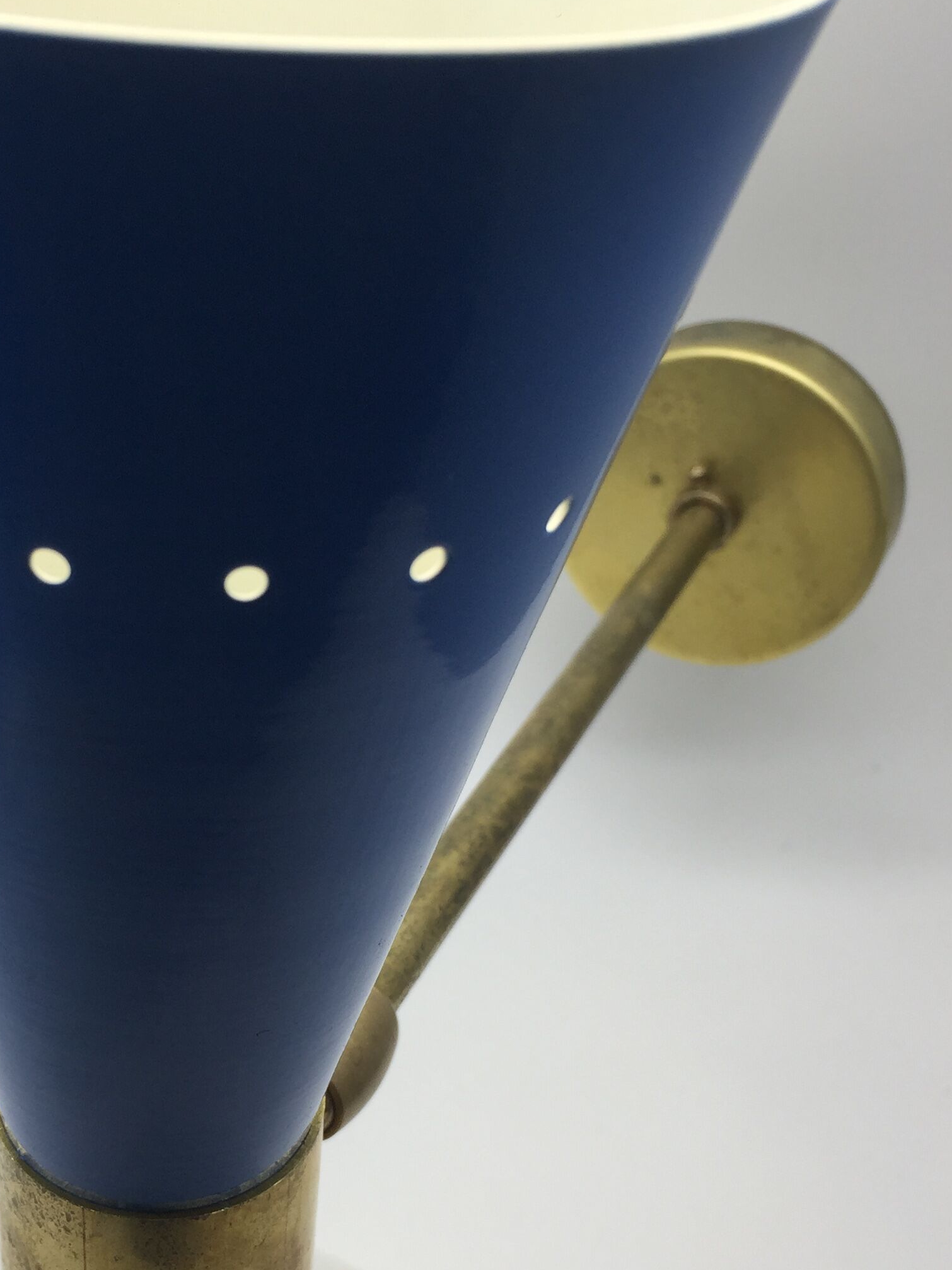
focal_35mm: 47
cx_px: 212
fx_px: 1724
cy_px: 697
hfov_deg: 30.2
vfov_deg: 40.4
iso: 32
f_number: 2.2
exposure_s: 1/258
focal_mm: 4.15
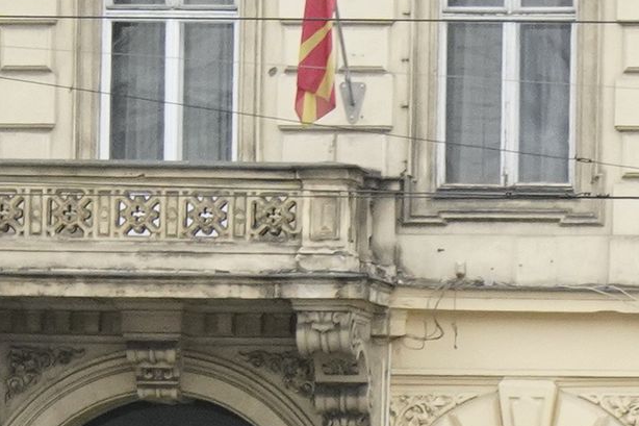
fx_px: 7630
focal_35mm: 430
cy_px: 989
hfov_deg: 4.8
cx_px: 814
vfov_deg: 3.2
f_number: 8
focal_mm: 66
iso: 3200
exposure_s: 1/250
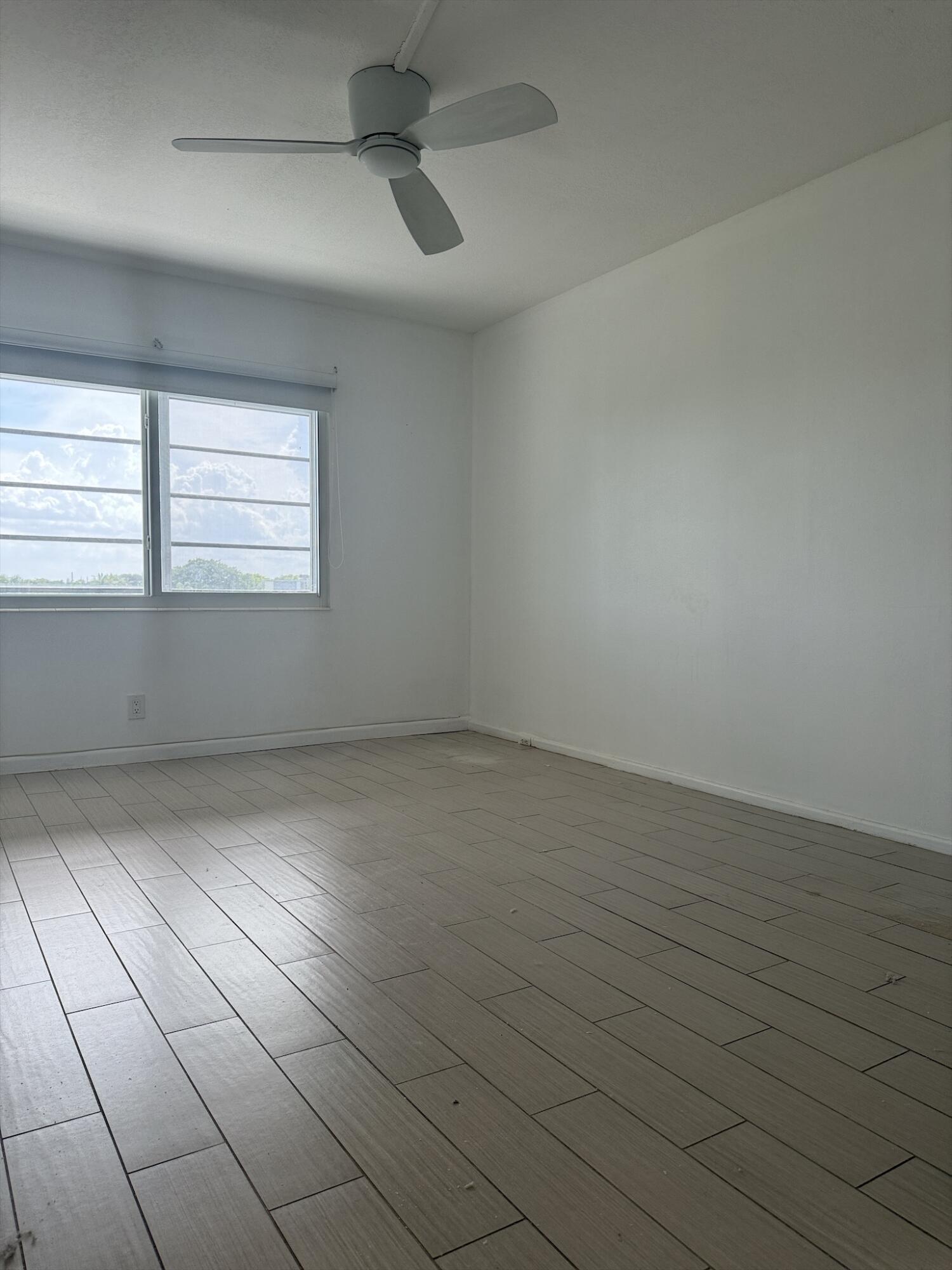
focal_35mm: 24
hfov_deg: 56.8
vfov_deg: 71.6
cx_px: 476
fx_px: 880
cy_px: 635
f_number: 1.78
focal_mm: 6.76
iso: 100
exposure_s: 1/407
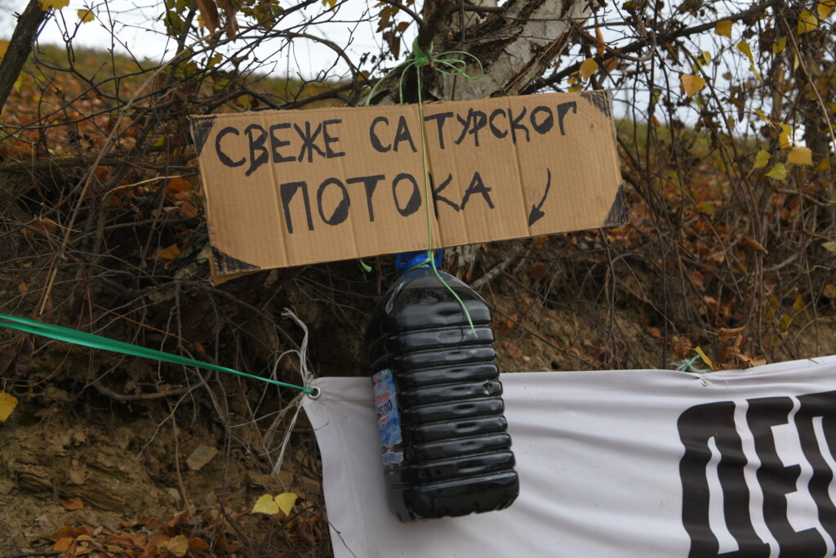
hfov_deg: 48.5
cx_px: 418
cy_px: 279
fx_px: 929
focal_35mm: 40
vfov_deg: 33.4
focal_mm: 40
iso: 200
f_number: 5
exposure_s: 1/160
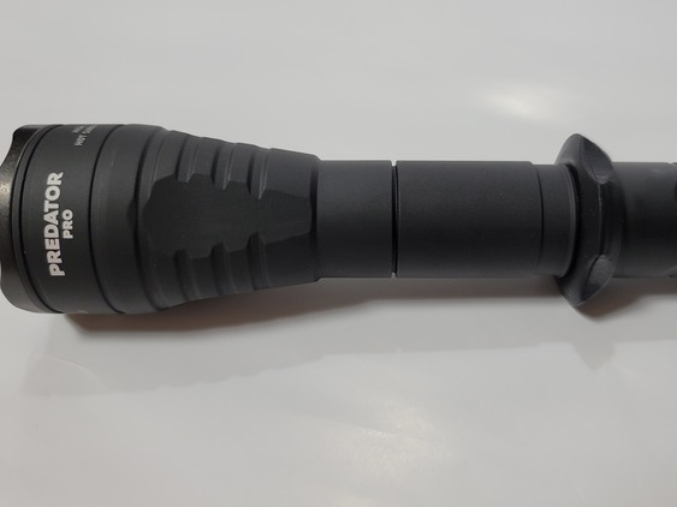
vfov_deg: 44.0
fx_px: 626
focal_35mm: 32
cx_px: 375
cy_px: 215
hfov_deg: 56.7
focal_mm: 7
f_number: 1.8
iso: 160
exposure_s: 1/120
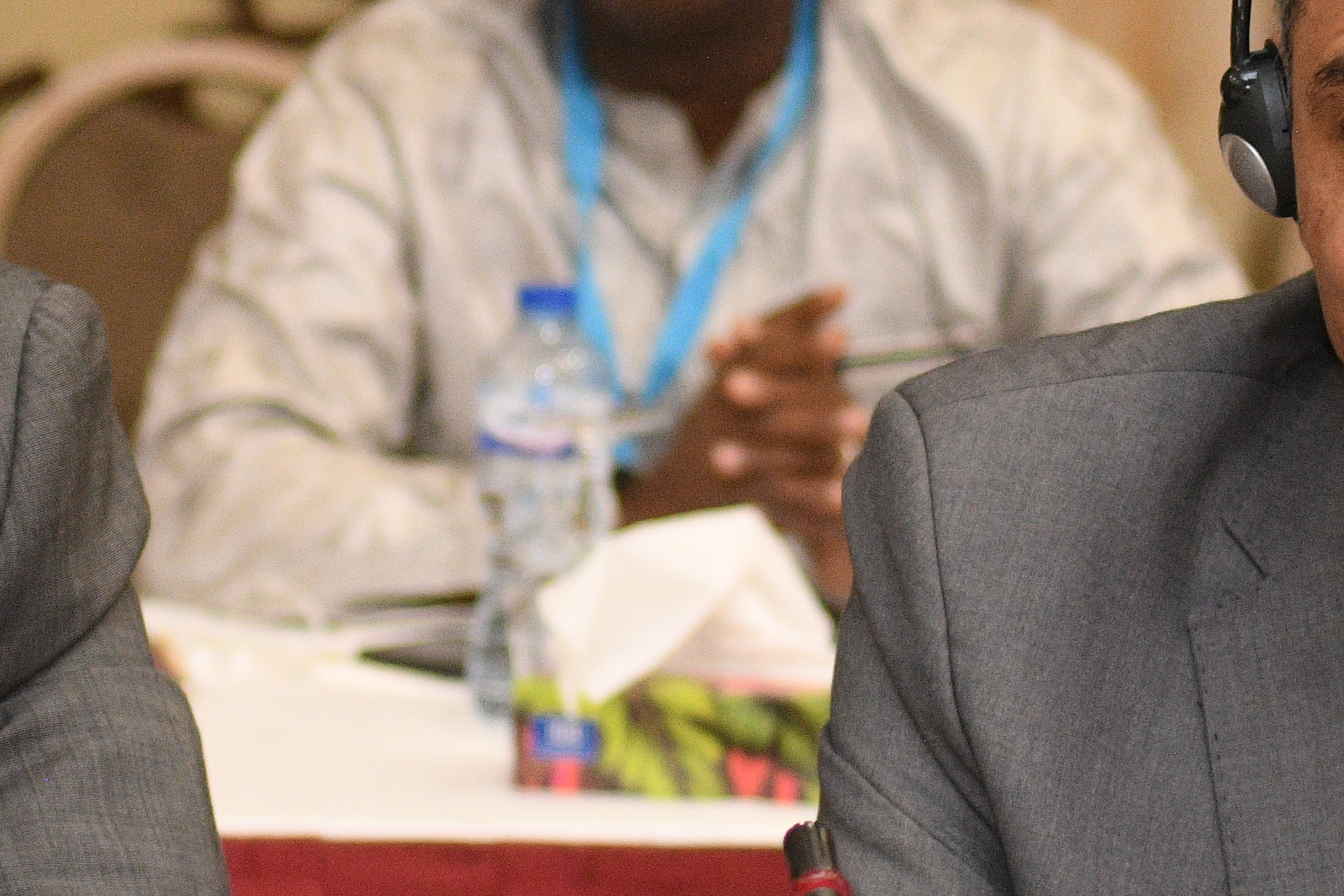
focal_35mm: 264
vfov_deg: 5.2
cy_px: 662
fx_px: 9855
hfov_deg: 7.8
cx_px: 200
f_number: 4
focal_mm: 70
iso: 2500
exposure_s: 1/160
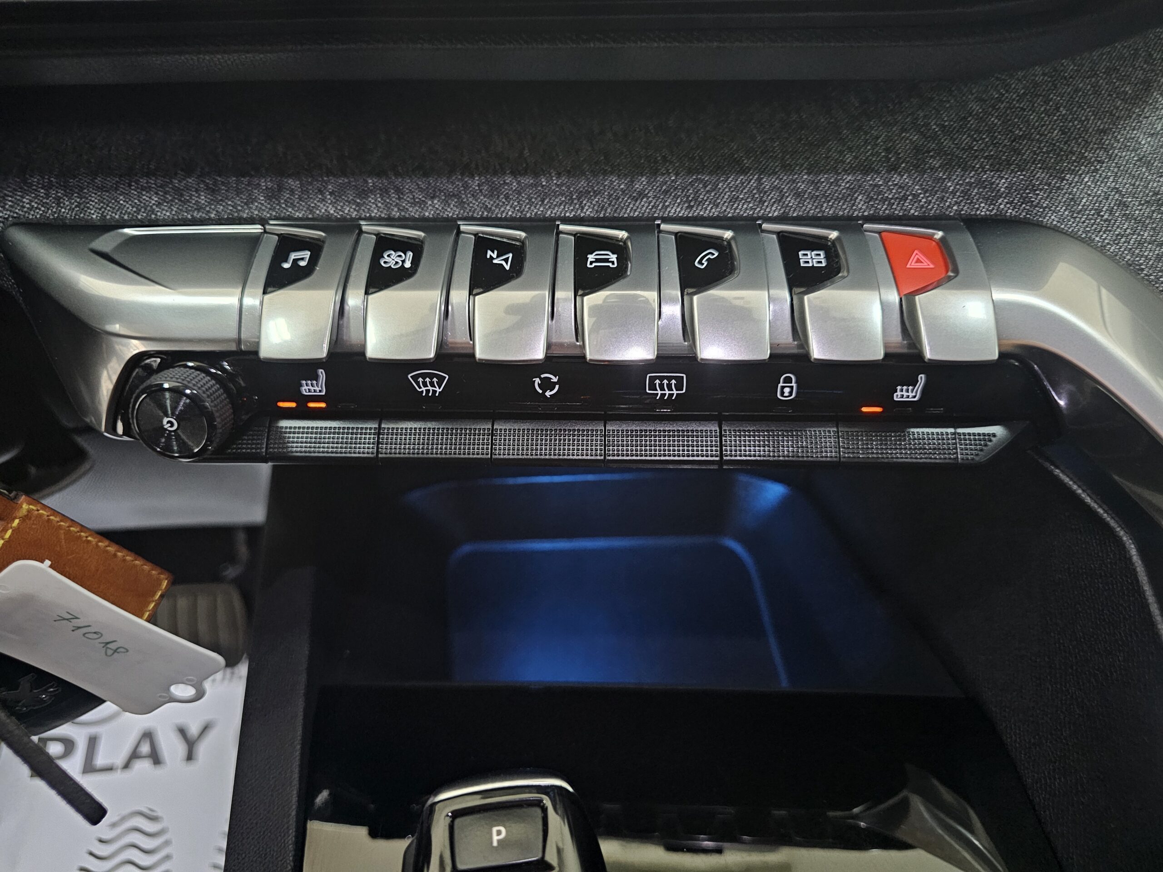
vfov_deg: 58.9
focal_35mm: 23
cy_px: 436
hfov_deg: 73.9
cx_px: 582
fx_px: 773
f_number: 1.7
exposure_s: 1/26.4
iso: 1000
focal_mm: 6.3
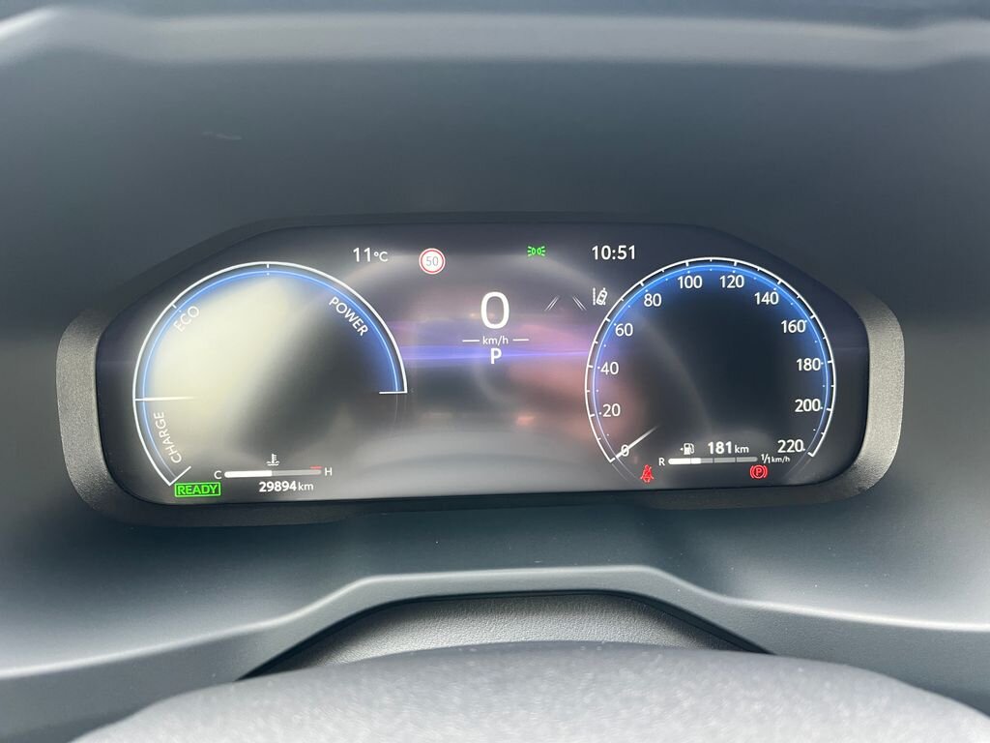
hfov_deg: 67.3
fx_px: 744
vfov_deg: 53.1
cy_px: 372
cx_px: 495
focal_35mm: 26
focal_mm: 5.1
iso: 125
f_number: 1.6
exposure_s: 1/66
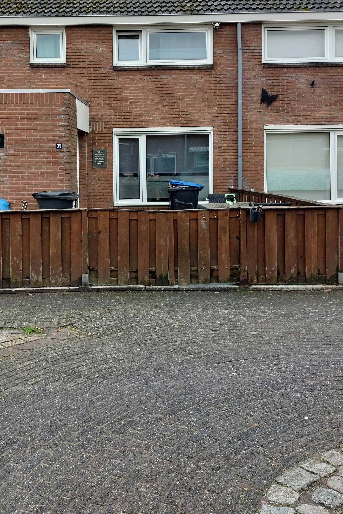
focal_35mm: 38
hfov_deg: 34.5
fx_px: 543
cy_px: 168
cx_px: 101
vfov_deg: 49.7
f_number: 1.8
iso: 25
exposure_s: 1/235
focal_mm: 5.23
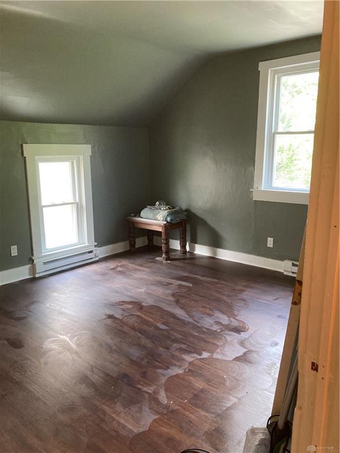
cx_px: 170
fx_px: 367
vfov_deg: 63.4
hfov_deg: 49.7
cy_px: 226
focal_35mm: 28
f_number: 1.8
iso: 250
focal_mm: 3.99
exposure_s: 1/60
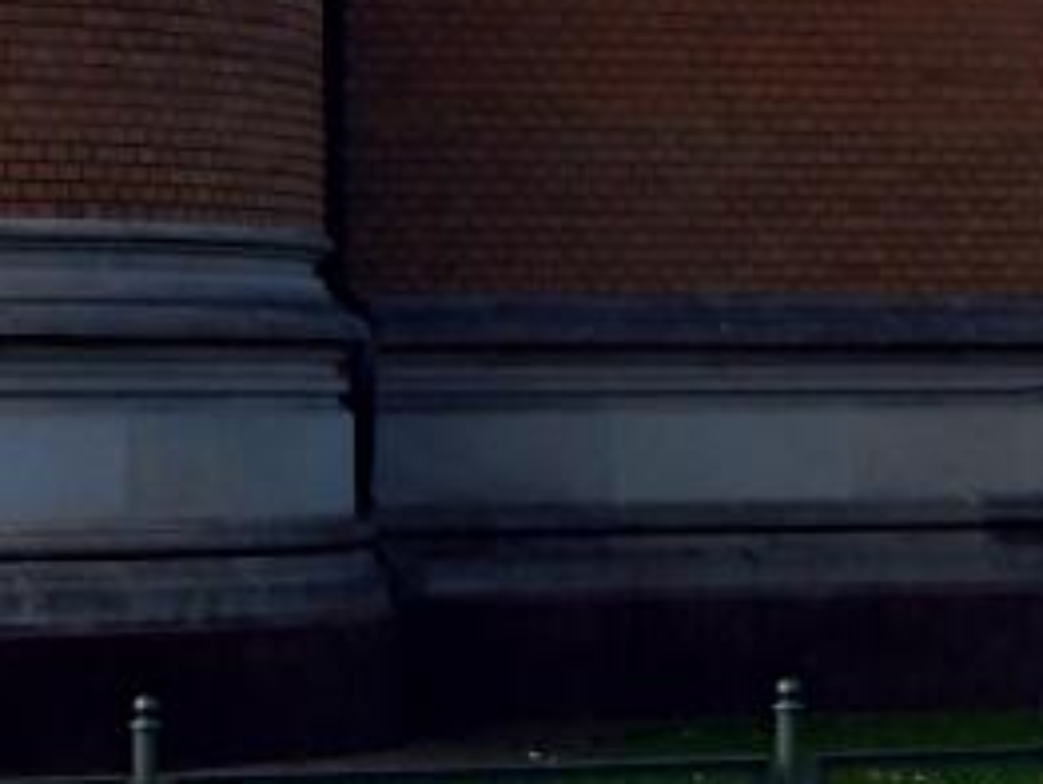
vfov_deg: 7.6
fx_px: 5248
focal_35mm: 174
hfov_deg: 10.8
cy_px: -1461
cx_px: -641
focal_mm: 6.8
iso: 125
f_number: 3.4
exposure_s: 1/1000
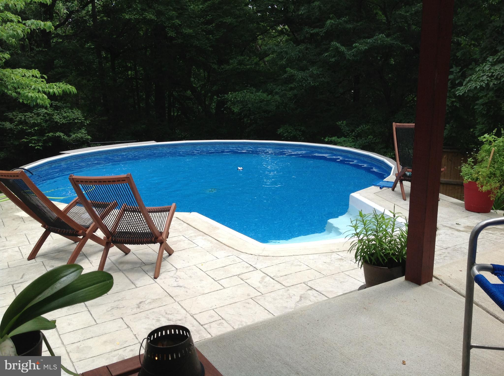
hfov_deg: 52.7
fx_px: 509
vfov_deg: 40.6
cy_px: 188
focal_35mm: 35
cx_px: 252
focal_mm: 4.28
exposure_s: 1/817
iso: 50
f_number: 2.4
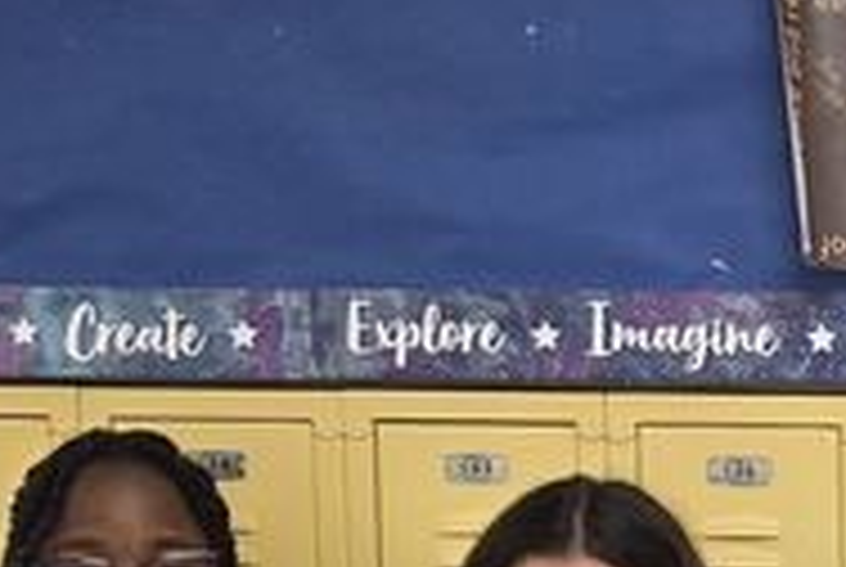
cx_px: 1174
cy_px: 810
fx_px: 3060
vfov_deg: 10.3
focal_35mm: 130
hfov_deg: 14.9
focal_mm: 6.3
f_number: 1.7
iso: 200
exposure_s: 1/120
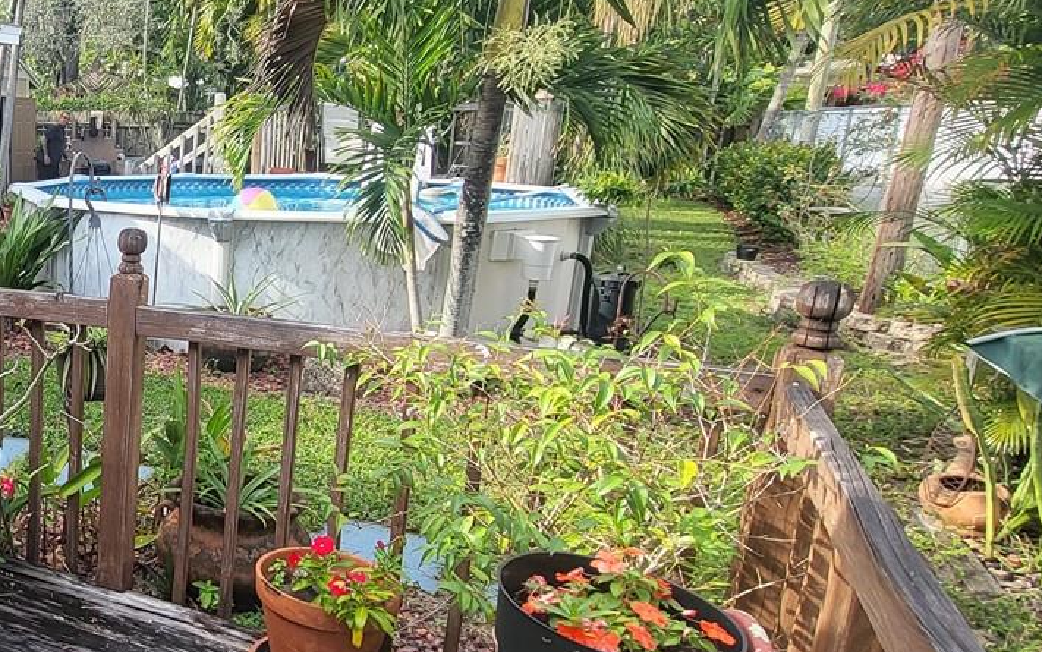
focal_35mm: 31
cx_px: -10
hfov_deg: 49.4
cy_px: 333
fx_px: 881
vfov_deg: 40.6
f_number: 2.2
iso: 32
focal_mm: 1.74
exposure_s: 1/120
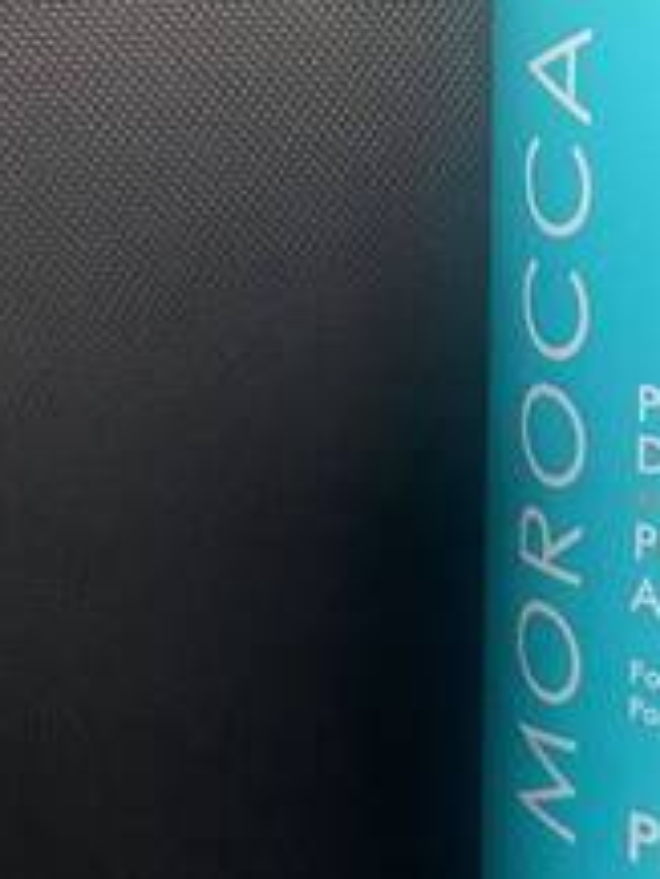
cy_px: 174
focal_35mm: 72
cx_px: 741
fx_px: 1829
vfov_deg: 26.5
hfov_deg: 19.5
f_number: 1.8
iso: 200
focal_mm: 4.25
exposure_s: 1/60
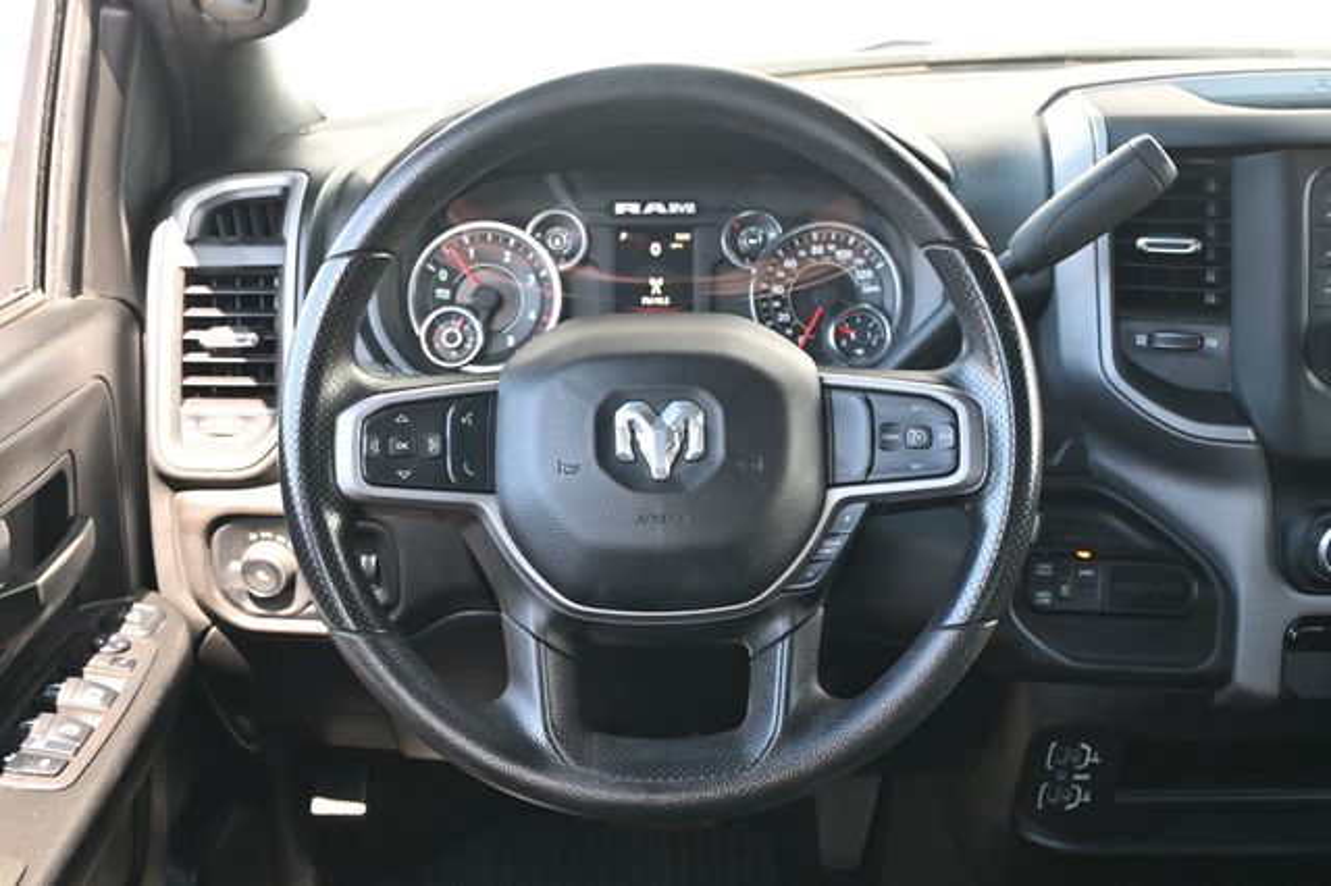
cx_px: 666
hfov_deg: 49.6
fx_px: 1441
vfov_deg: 34.2
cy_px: 443
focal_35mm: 39
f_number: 4.5
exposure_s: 1/125
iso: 800
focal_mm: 26
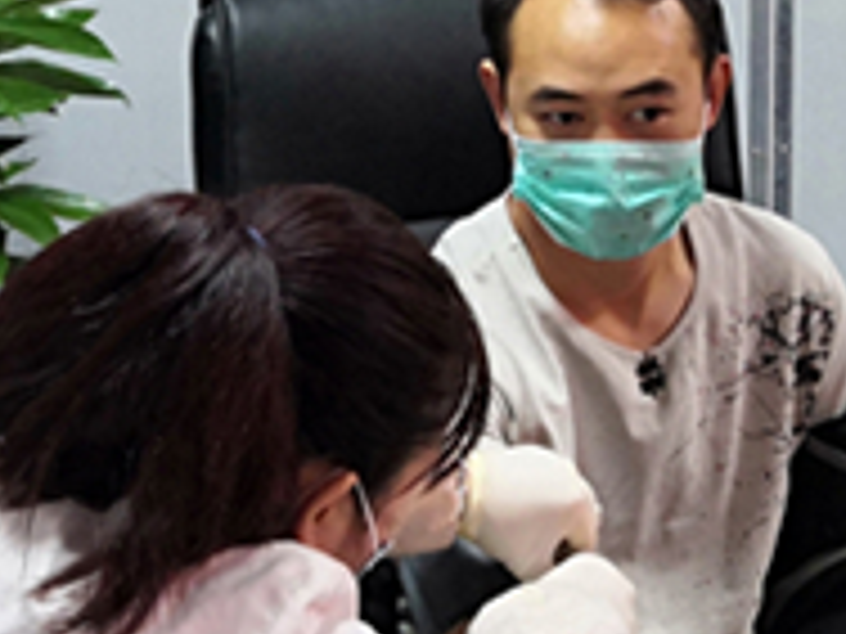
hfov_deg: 18.2
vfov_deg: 13.6
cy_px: 103
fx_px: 2639
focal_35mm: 108
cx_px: 428
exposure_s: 1/33.3
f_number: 1.8
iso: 320
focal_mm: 3.95
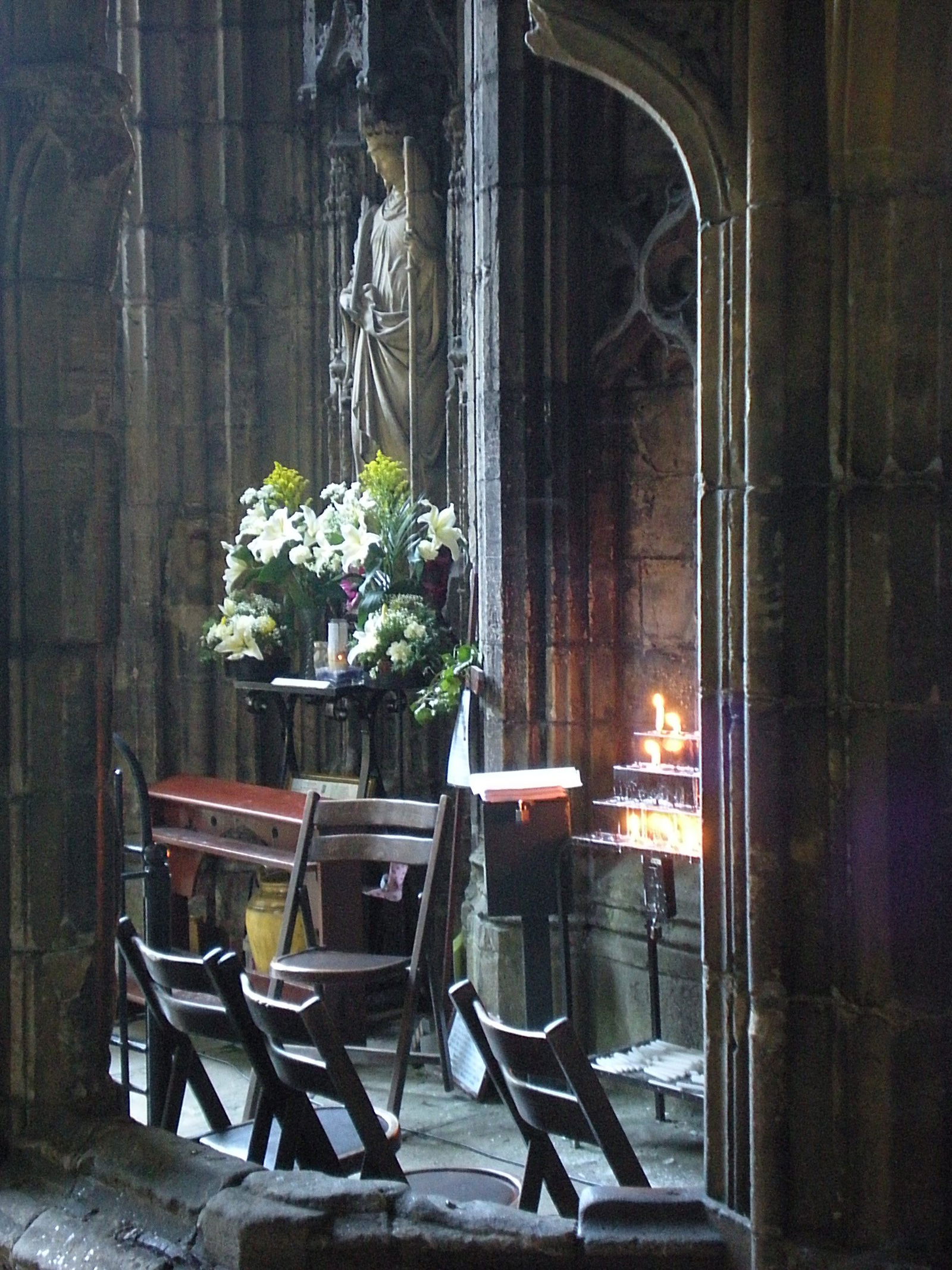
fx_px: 2053
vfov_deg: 34.3
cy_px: 635
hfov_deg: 26.1
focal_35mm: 56
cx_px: 476
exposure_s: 1/8
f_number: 3.9
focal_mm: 9.3
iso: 499
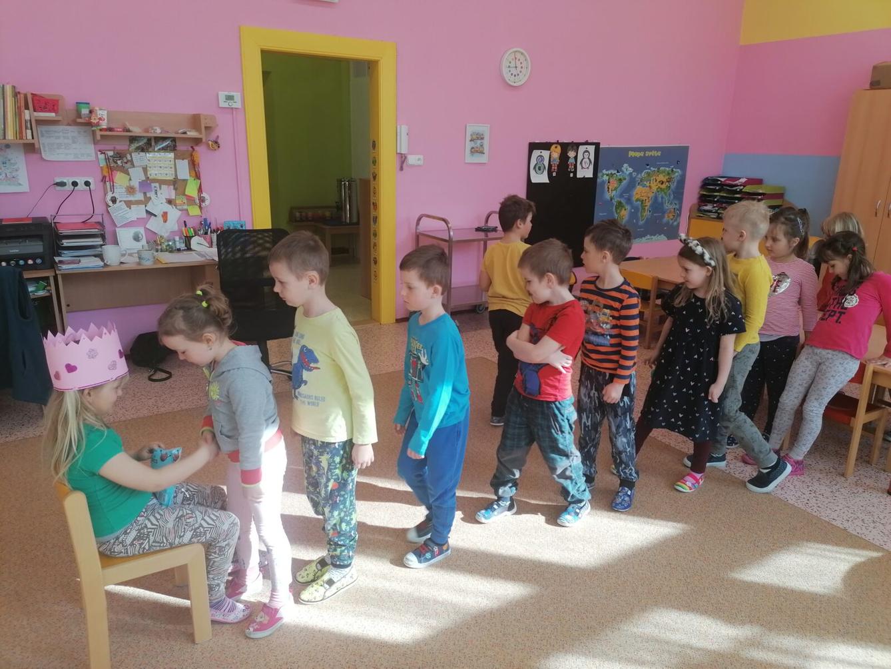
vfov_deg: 51.4
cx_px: 446
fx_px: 695
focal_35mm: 27
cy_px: 334
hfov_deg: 65.3
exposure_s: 1/100
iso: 50
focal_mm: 4.75
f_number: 1.8
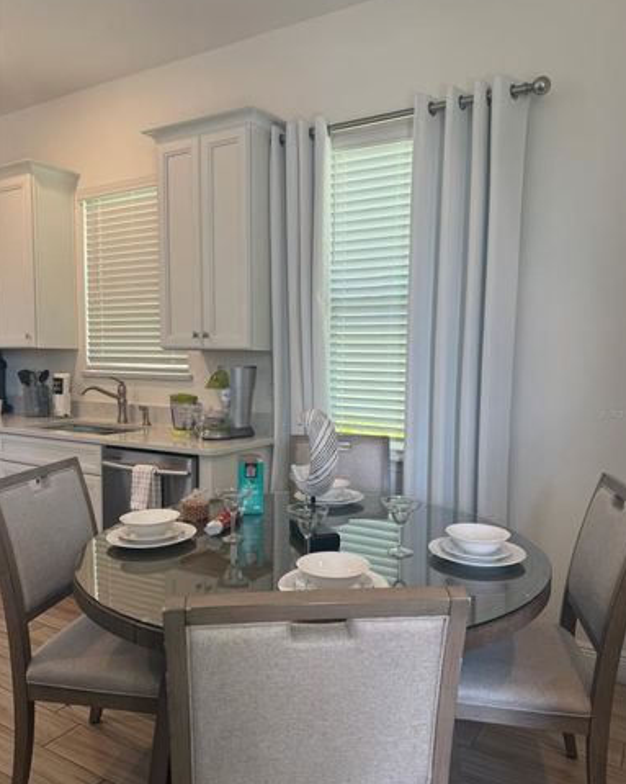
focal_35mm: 26
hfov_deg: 54.9
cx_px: 321
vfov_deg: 66.0
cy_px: 412
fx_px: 602
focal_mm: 6.76
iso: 125
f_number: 1.78
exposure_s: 1/120
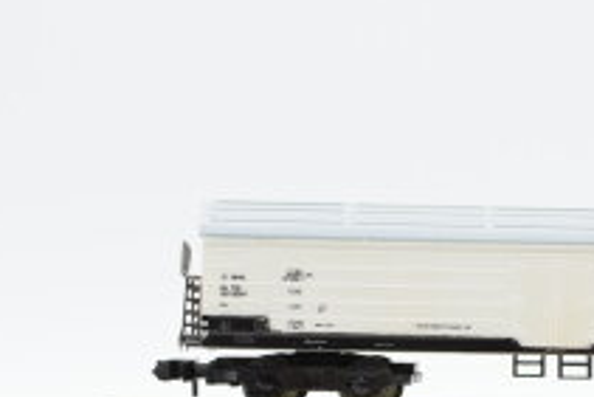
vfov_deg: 9.1
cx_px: 555
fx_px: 2467
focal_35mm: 149
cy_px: 432
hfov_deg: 13.6
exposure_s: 1/200
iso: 640
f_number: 8
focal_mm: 35
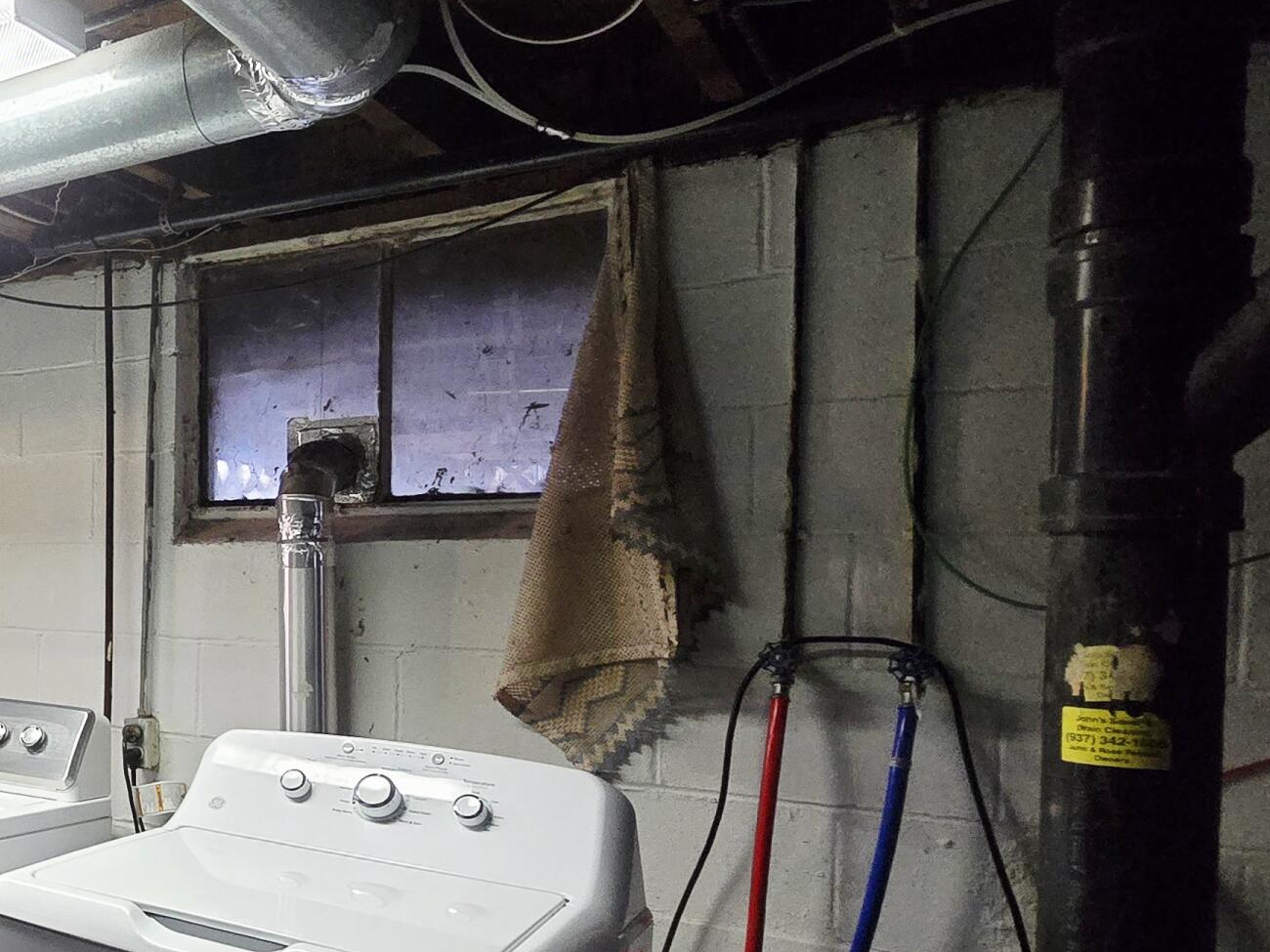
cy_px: 602
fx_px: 1101
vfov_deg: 46.3
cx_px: -113
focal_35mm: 30
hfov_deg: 45.6
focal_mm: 2.2
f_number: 2.2
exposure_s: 1/60.2
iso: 800
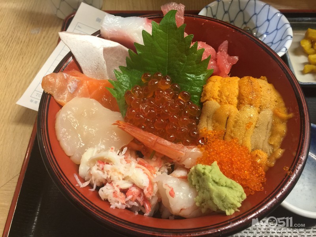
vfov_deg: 48.2
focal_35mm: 29
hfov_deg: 61.7
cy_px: 118
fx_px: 265
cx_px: 158
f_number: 2.2
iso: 64
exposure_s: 1/17
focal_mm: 4.15
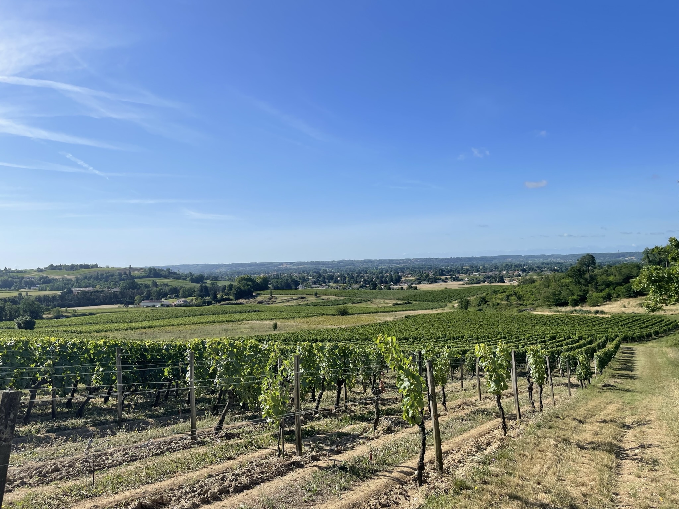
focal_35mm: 26
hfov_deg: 67.3
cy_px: 254
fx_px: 510
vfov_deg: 53.1
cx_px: 340
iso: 32
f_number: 1.6
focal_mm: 4.2
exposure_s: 1/5051
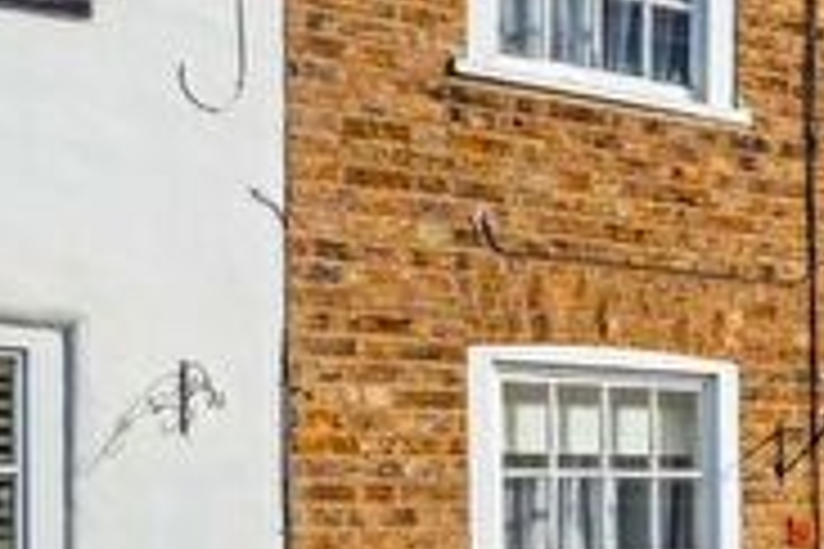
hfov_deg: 25.8
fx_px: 1606
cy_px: 400
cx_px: 982
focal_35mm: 70
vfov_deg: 19.3
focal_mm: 18.3
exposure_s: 1/320
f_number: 8
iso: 200
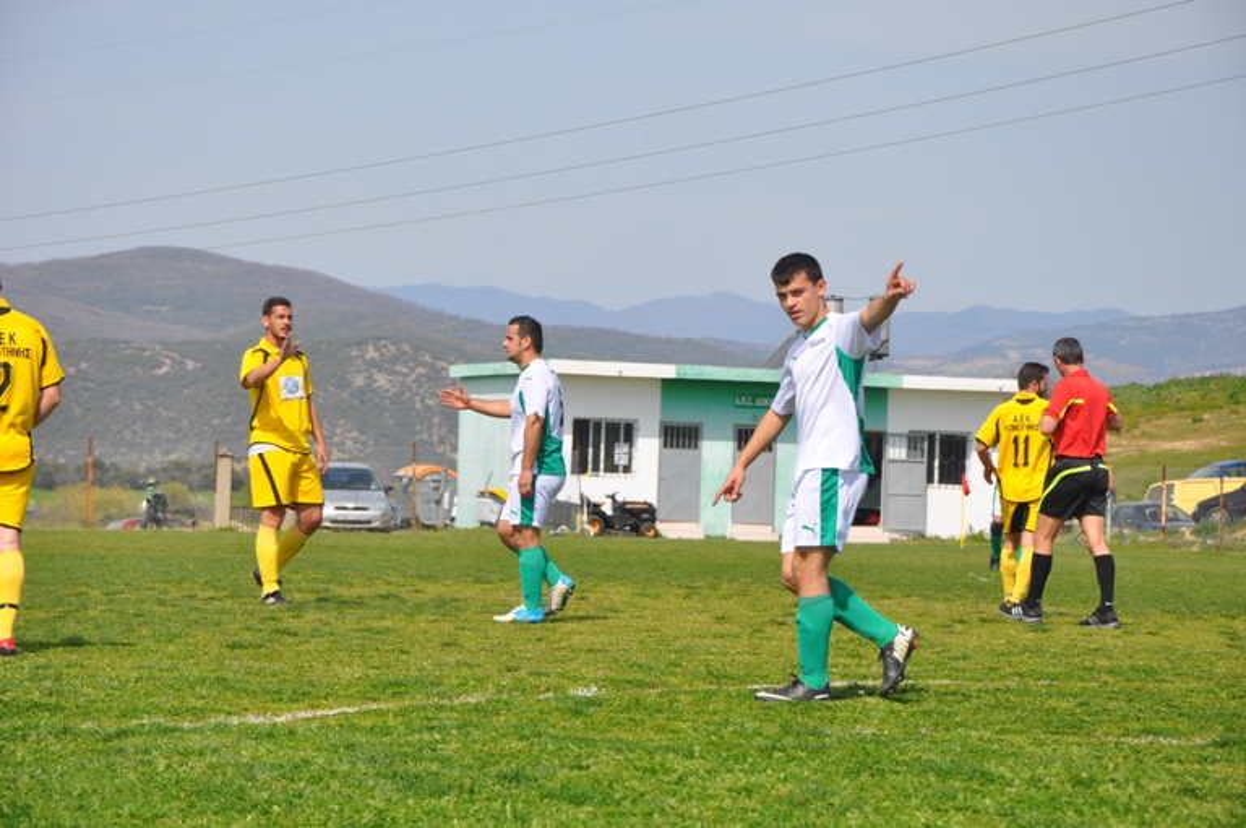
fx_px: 5444
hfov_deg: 13.1
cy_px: 414
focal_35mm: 158
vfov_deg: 8.7
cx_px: 623
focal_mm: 105
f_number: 10
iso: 200
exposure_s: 1/400
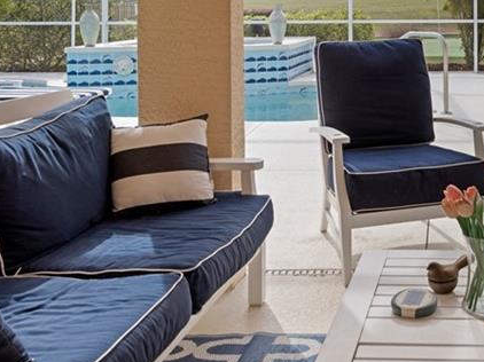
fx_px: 685
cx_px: 437
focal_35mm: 49
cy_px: 23
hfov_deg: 36.5
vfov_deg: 28.3
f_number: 8
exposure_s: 1/60
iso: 320
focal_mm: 14
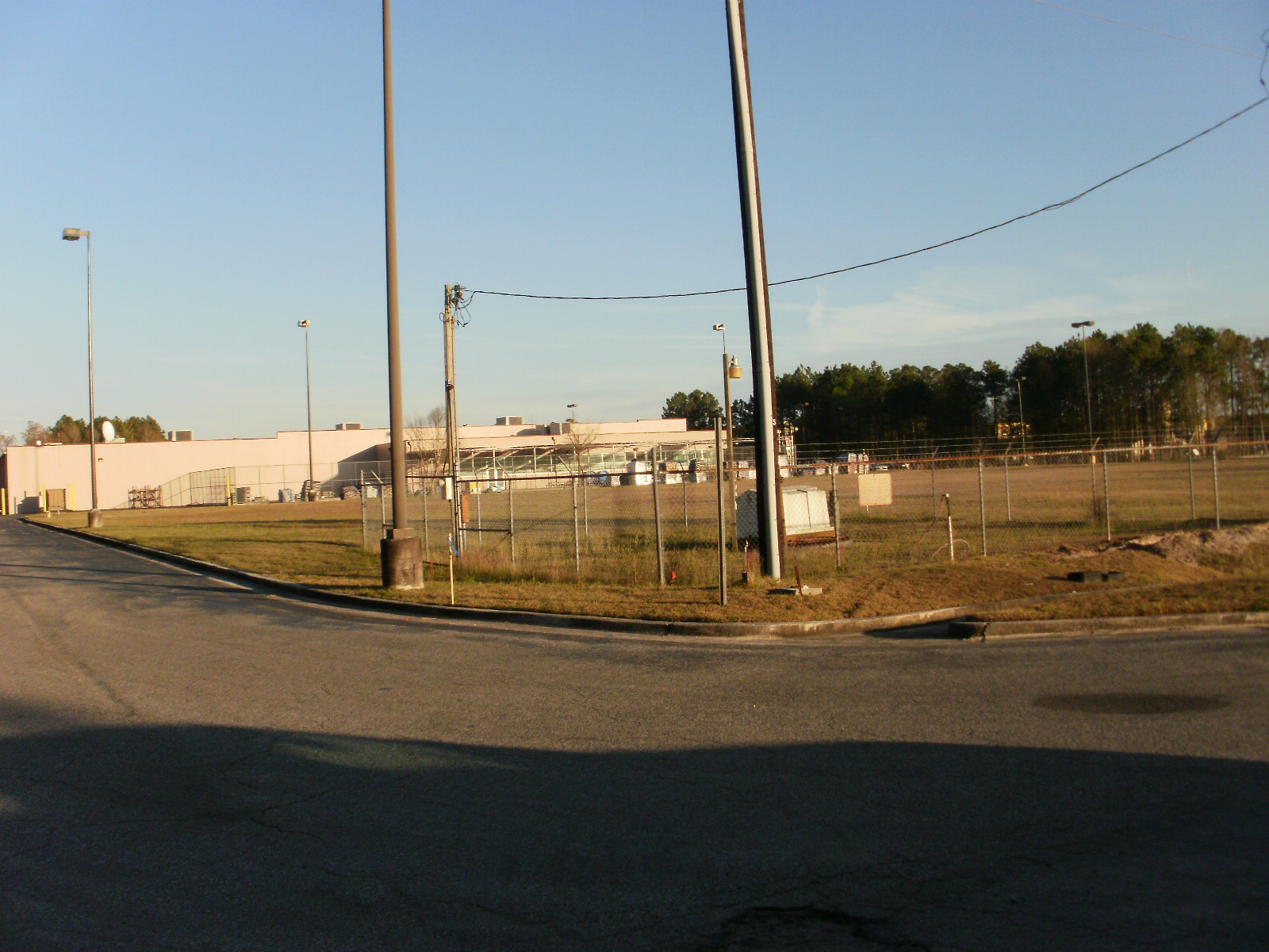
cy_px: 476
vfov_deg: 39.7
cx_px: 634
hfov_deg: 51.4
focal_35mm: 36
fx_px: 1320
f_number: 5.6
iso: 100
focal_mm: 6.3
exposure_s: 1/320
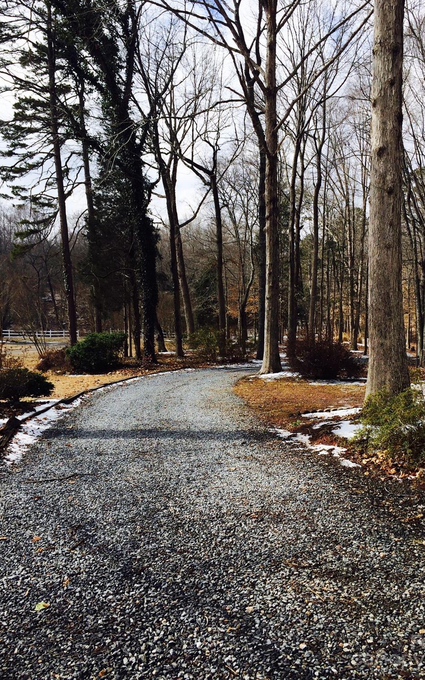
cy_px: 339
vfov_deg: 61.2
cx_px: 237
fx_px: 574
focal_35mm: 31
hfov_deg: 40.5
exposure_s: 1/1786
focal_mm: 4.15
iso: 32
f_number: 2.2
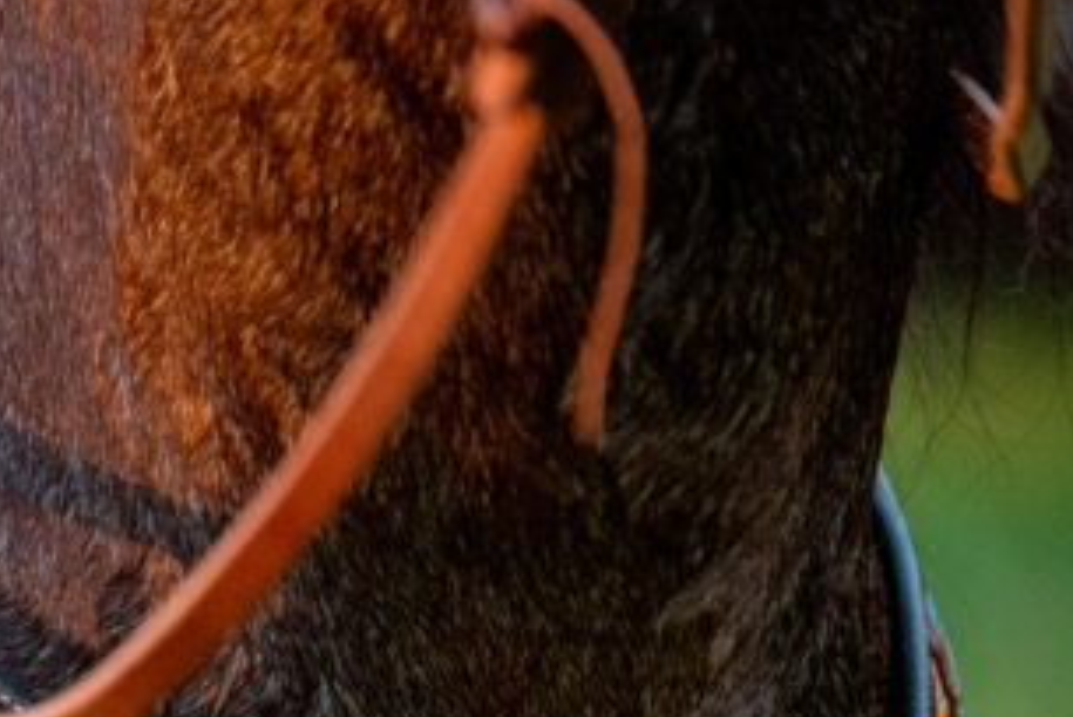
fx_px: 12023
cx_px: -243
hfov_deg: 5.1
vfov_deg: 3.4
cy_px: 771
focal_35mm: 403
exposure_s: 1/640
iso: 2000
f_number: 2.8
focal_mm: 160
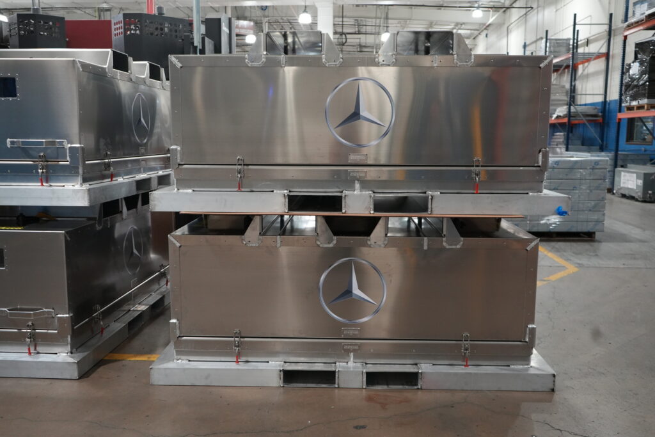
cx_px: 328
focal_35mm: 33
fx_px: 600
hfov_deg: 57.2
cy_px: 218
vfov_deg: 40.0
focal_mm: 33
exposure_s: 1/160
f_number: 4
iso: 3200
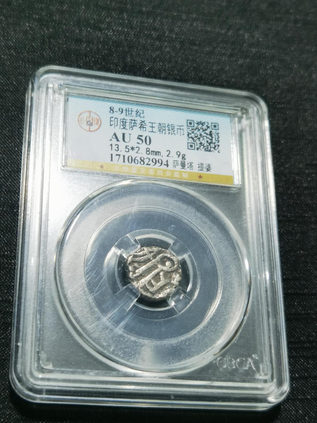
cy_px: 212
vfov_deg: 34.9
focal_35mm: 55
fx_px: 672
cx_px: 158
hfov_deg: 26.6
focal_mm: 6.67
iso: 125
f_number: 1.9
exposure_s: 1/100
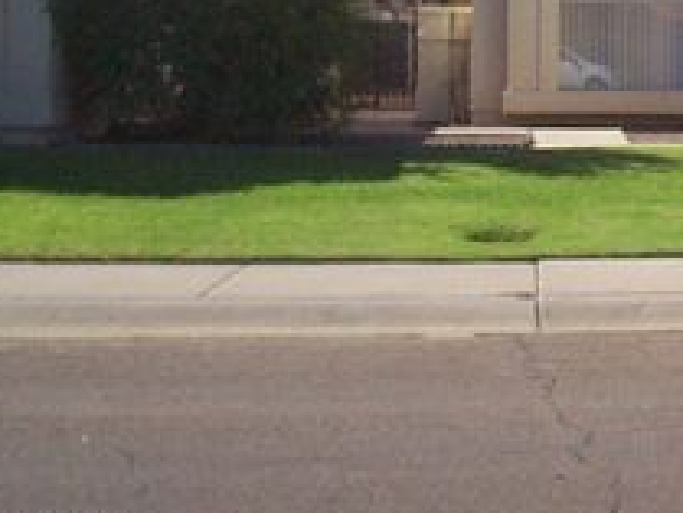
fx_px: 1698
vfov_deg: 16.7
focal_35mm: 86
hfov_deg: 21.6
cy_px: -28
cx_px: 742
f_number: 4.5
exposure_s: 1/775
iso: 100
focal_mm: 5.9
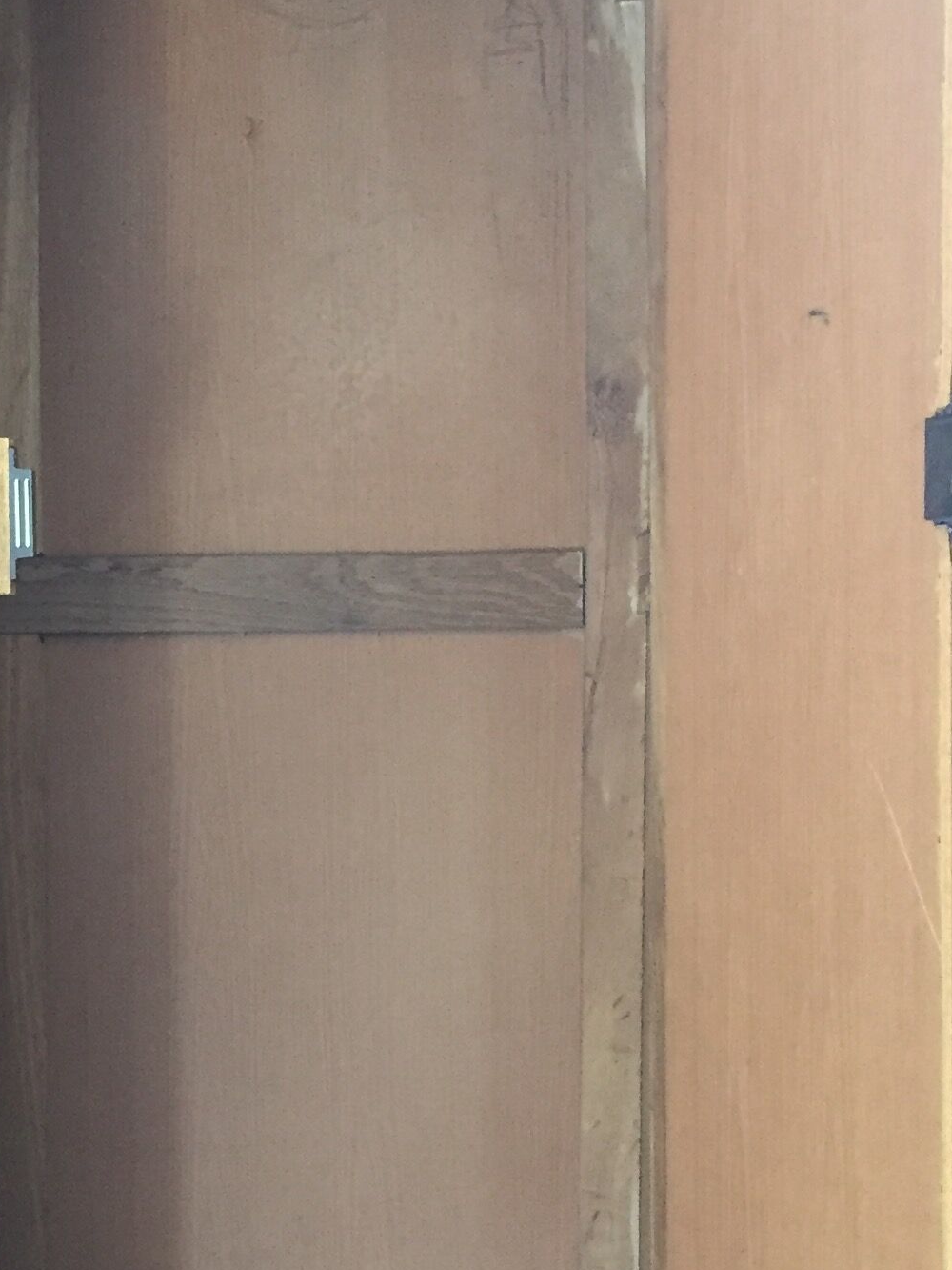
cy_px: 741
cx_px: -21
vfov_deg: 27.4
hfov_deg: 20.0
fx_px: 2603
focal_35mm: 71
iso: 250
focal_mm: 4.15
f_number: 2.2
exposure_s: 1/20
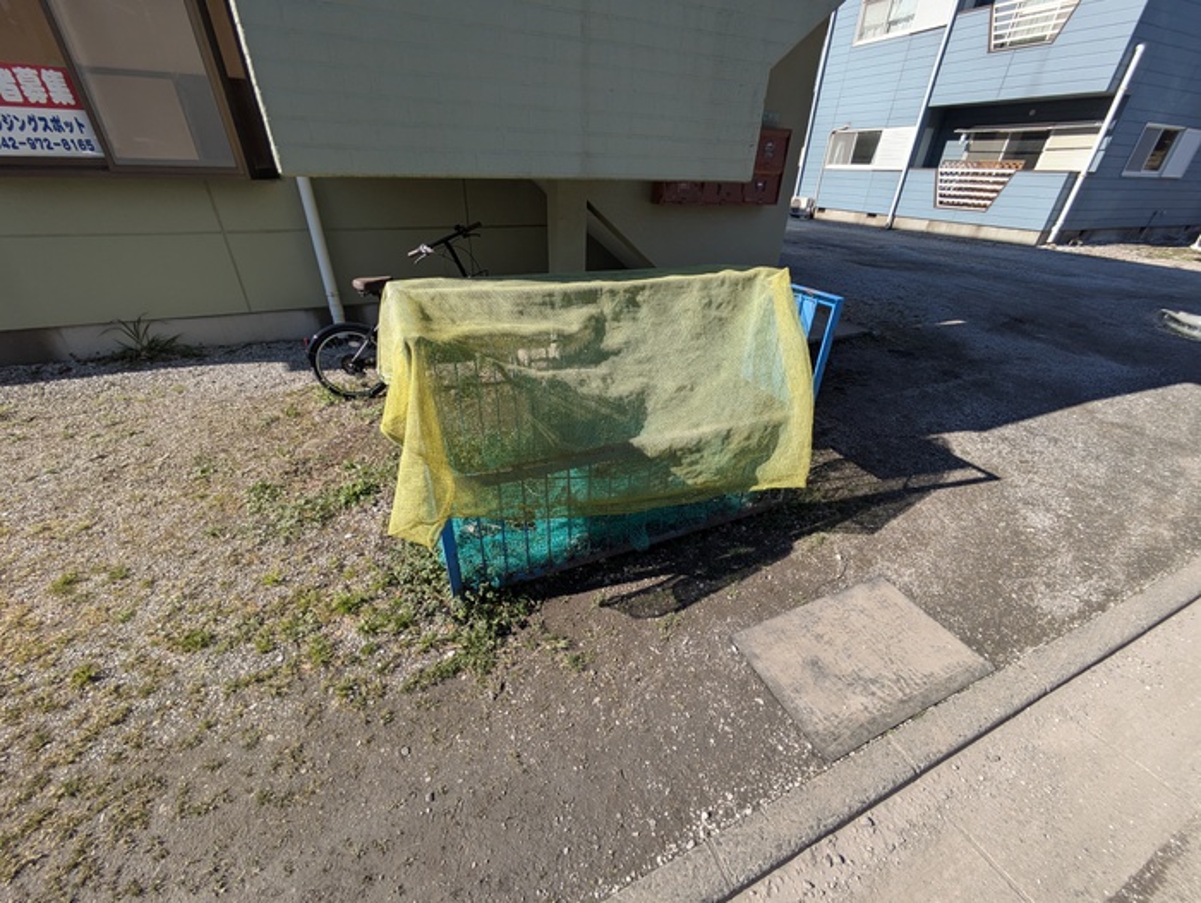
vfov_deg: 85.7
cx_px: 600
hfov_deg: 102.0
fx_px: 486
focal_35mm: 14
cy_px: 452
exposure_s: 1/1553
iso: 49
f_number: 2.2
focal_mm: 1.83
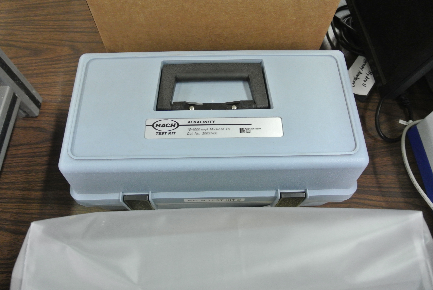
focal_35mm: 27
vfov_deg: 48.0
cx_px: 216
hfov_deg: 67.3
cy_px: 145
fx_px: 325
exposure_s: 1/30
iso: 800
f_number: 3.5
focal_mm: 10
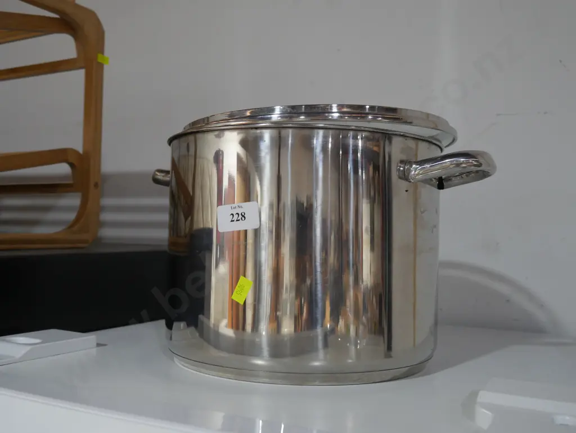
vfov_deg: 36.0
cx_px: 288
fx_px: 666
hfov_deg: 46.8
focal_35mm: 40
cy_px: 216
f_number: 4.4
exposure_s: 1/60
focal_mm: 20
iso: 640
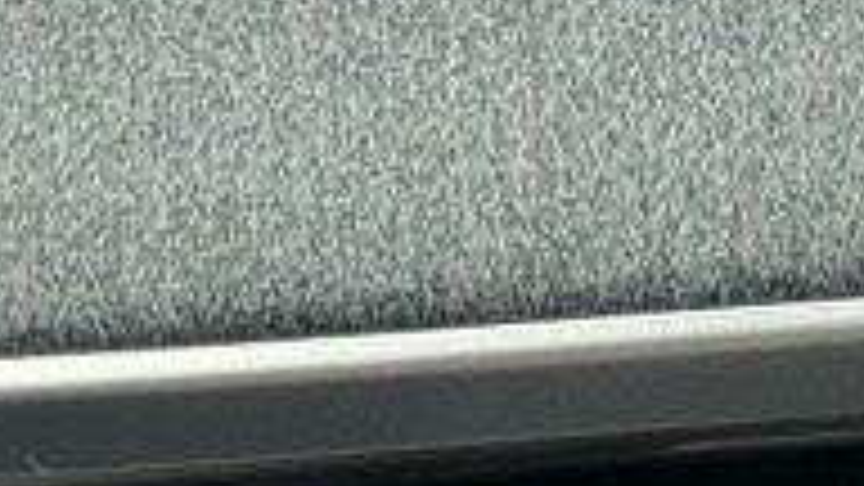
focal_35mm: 279
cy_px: -531
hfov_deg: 7.2
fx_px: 6392
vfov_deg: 4.3
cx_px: 2128
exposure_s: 1/121
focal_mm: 6.76
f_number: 1.78
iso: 50
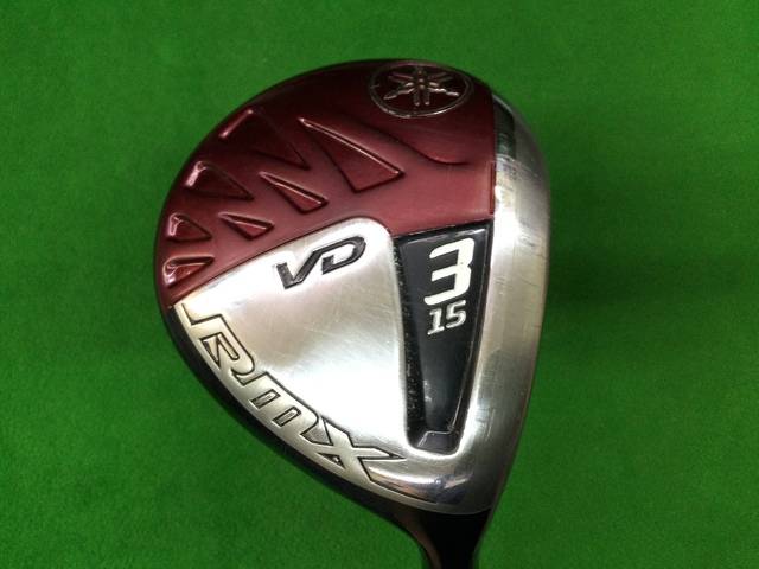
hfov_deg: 58.4
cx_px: 380
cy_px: 284
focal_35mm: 31
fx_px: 680
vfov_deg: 45.4
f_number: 2.4
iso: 64
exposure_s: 1/30
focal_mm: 3.3
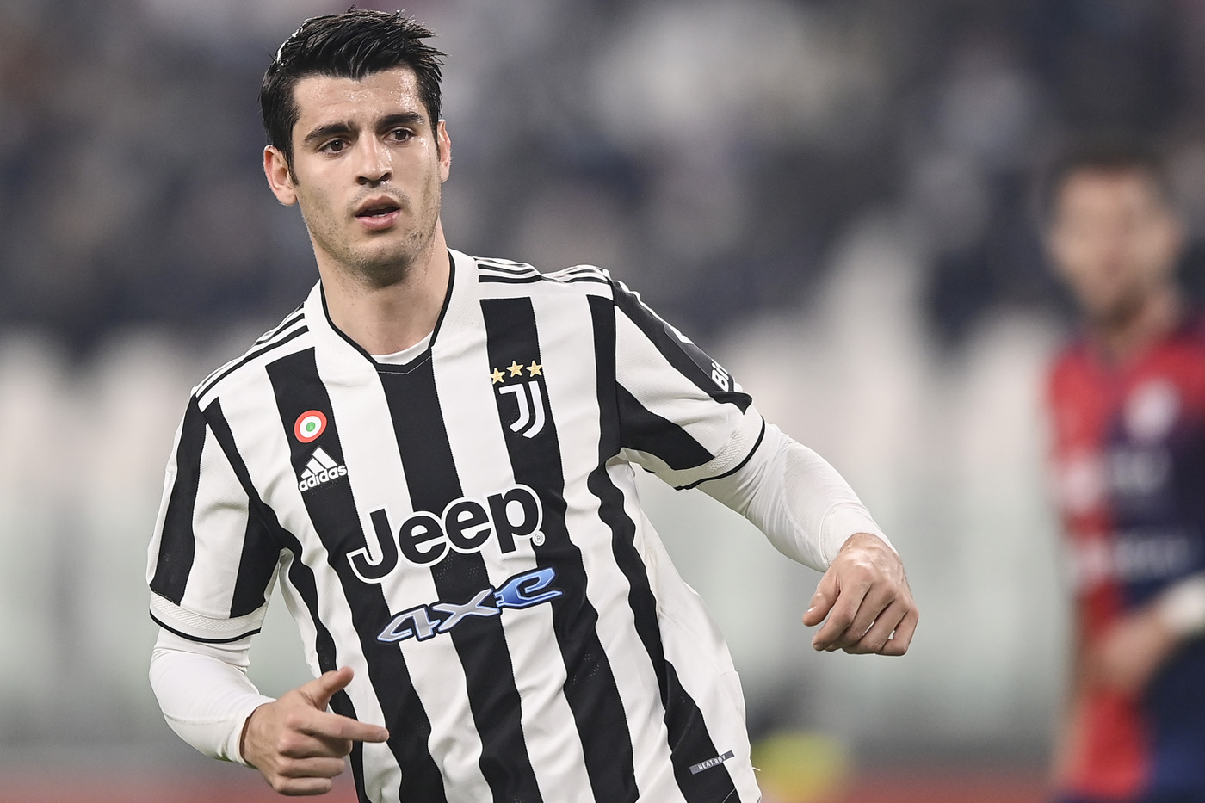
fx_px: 13386
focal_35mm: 400
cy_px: 402
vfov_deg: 3.4
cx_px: 602
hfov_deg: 5.2
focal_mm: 400
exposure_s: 1/1250
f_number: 3.2
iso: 1600
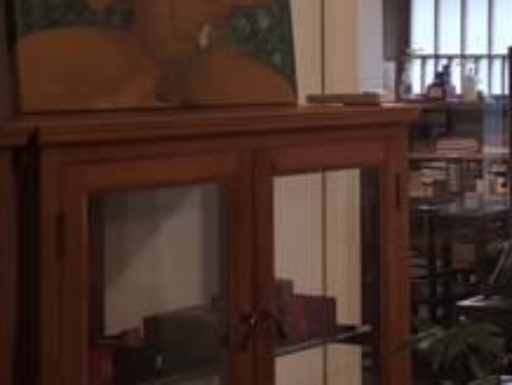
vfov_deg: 14.8
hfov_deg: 18.3
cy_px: 47
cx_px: 681
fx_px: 1466
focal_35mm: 99
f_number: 1.8
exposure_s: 1/30
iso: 400
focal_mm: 5.58
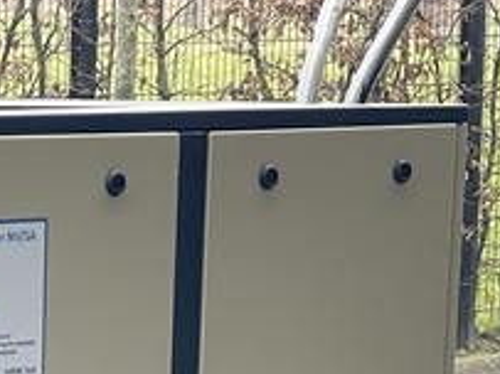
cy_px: 721
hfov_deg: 7.7
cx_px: -305
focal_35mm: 252
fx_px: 3638
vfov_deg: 5.8
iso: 100
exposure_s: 1/99
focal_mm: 7.5
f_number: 2.2
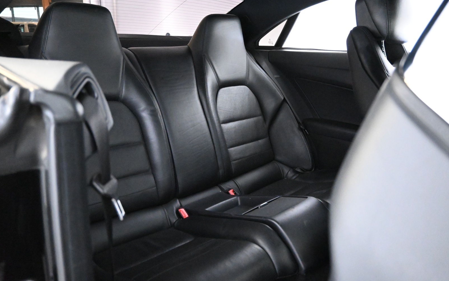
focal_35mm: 30
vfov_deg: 42.4
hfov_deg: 63.7
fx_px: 361
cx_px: 227
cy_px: 134
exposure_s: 1/30
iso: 11400
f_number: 3.8
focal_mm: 19
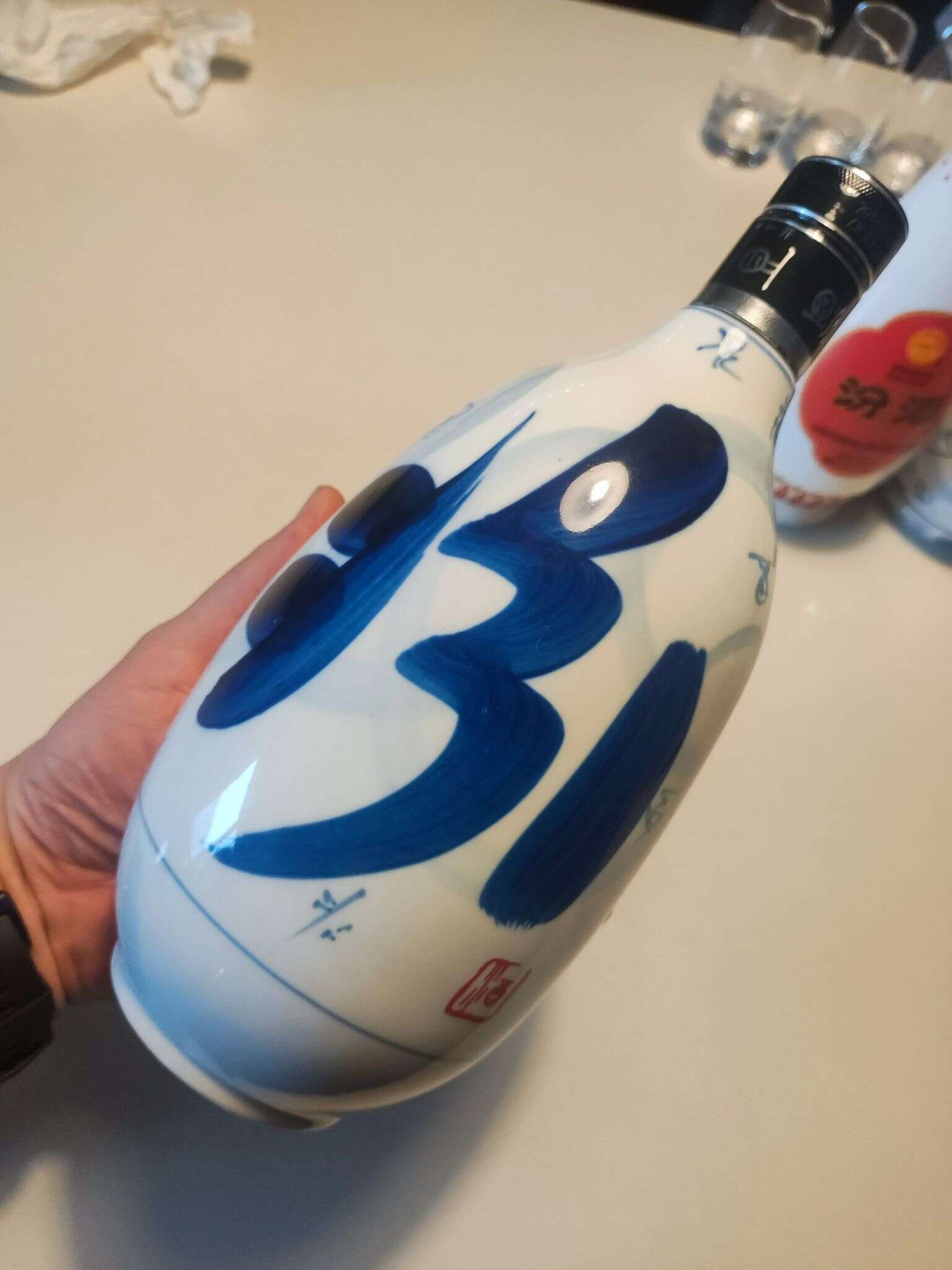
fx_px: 917
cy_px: 635
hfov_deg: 54.9
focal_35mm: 25
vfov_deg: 69.4
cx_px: 476
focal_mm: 4.71
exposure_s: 1/96.2
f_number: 1.79
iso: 397
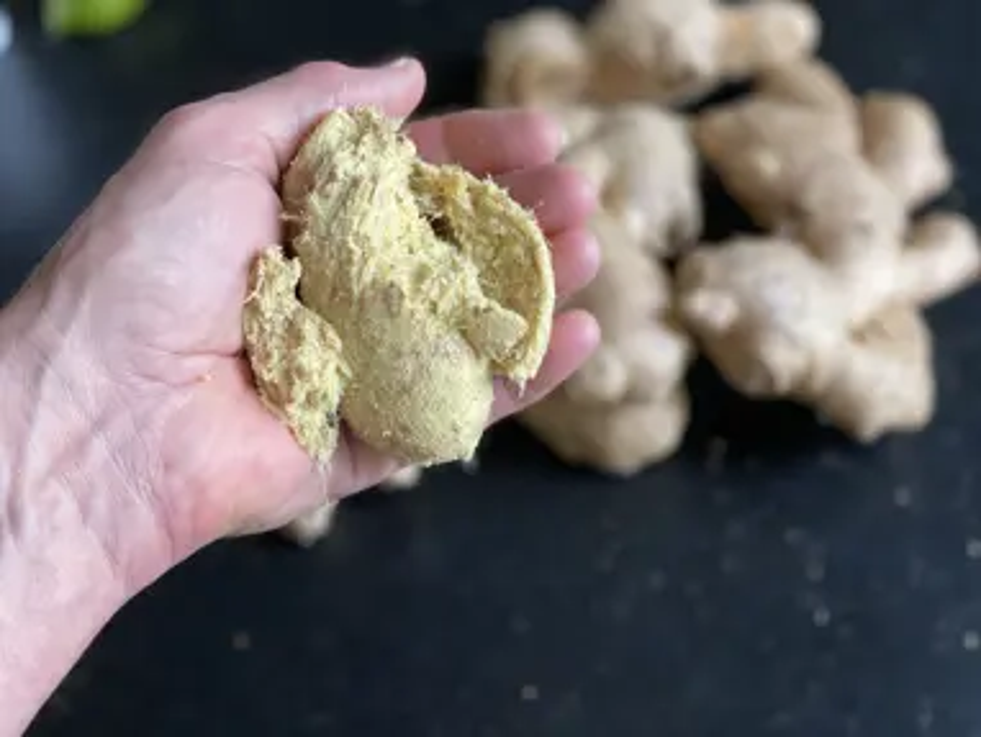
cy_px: 368
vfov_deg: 28.1
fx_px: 1475
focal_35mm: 52
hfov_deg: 36.8
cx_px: 490
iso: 160
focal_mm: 6
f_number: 2
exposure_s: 1/122
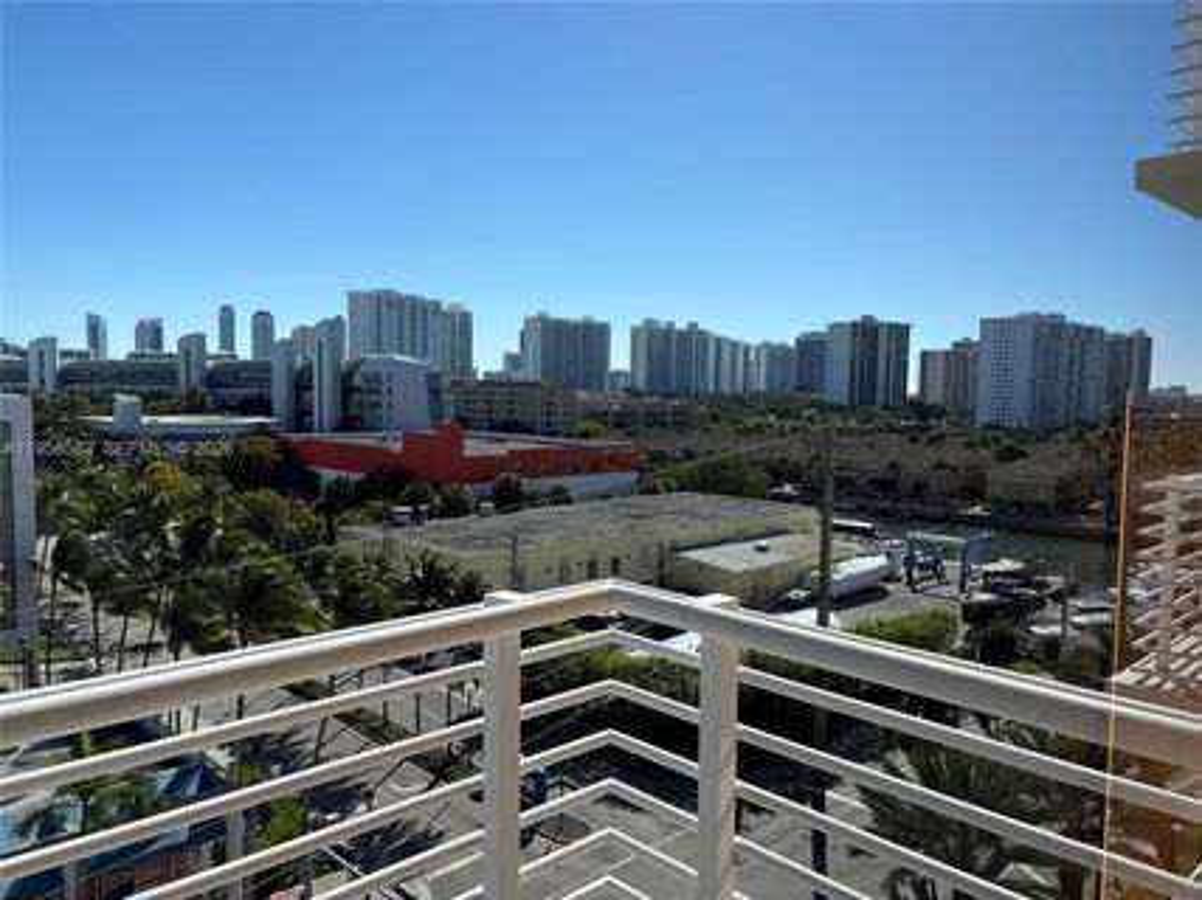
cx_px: 601
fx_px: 903
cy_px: 450
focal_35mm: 26
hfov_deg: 67.3
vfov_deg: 53.0
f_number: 1.6
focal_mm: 5.96
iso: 50
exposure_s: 1/1953
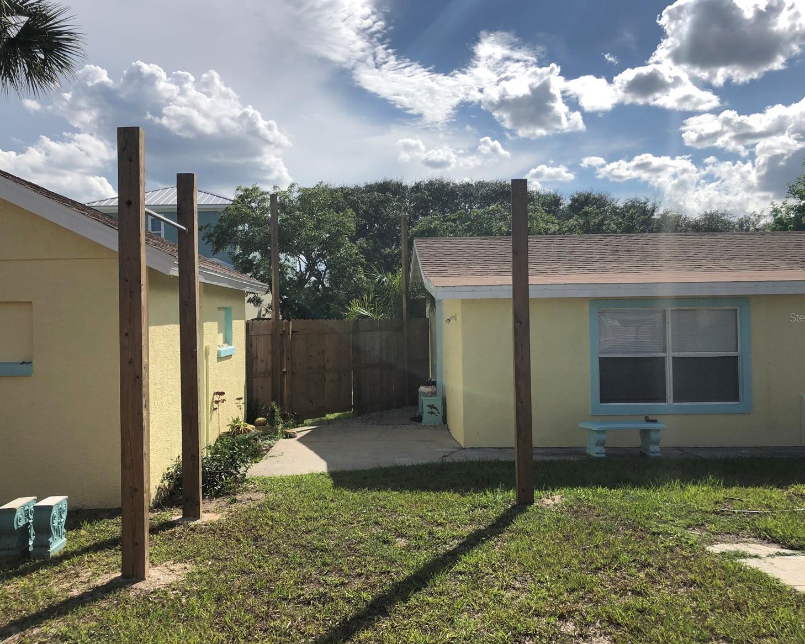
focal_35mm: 30
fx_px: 715
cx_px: 400
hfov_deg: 58.8
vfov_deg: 48.5
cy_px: 317
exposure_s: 1/4367
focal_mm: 4
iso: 20
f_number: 1.8
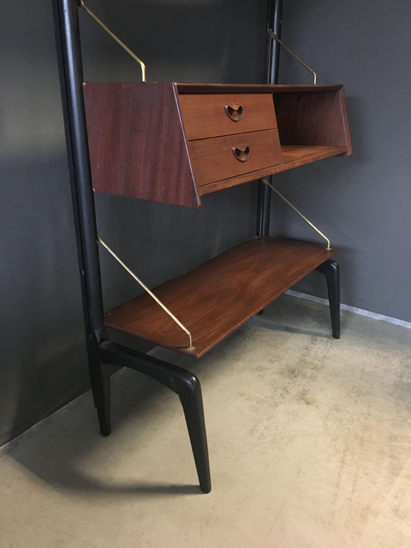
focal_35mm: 29
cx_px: 206
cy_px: 274
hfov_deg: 48.2
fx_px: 459
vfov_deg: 61.7
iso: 400
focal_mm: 4.15
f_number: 2.2
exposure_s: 1/17
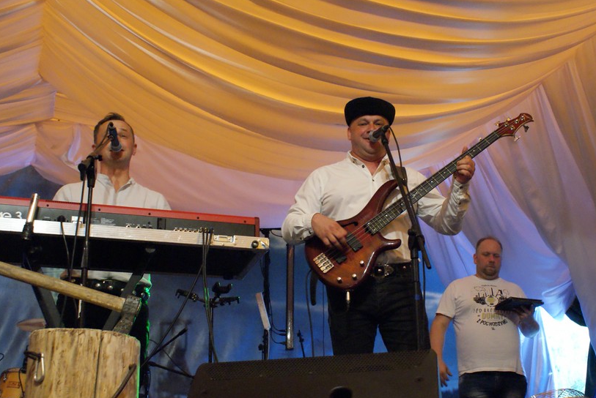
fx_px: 796
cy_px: 206
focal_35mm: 48
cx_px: 363
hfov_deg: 40.9
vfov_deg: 28.1
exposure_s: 1/60
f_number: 5.6
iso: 1600
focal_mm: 26
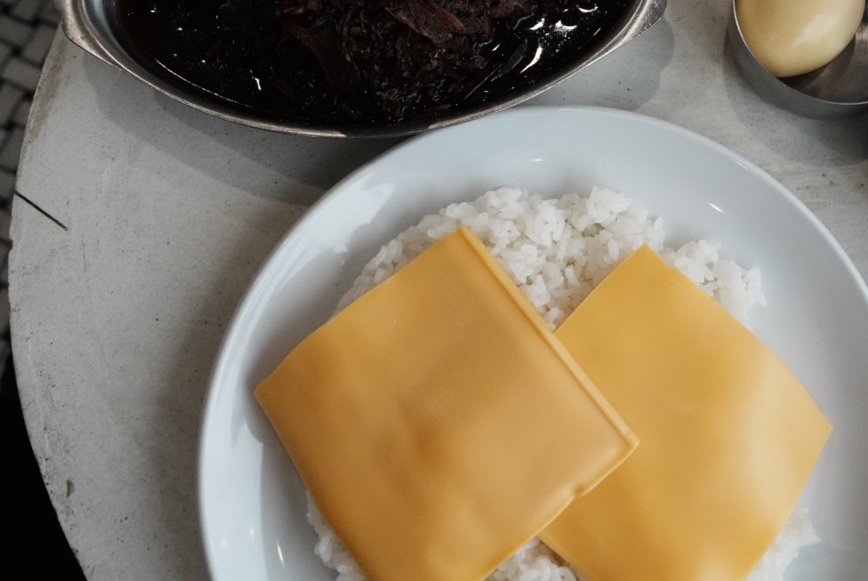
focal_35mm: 39
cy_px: 165
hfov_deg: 48.0
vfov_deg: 33.8
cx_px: 629
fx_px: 941
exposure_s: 1/400
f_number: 6.3
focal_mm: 24
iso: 4000
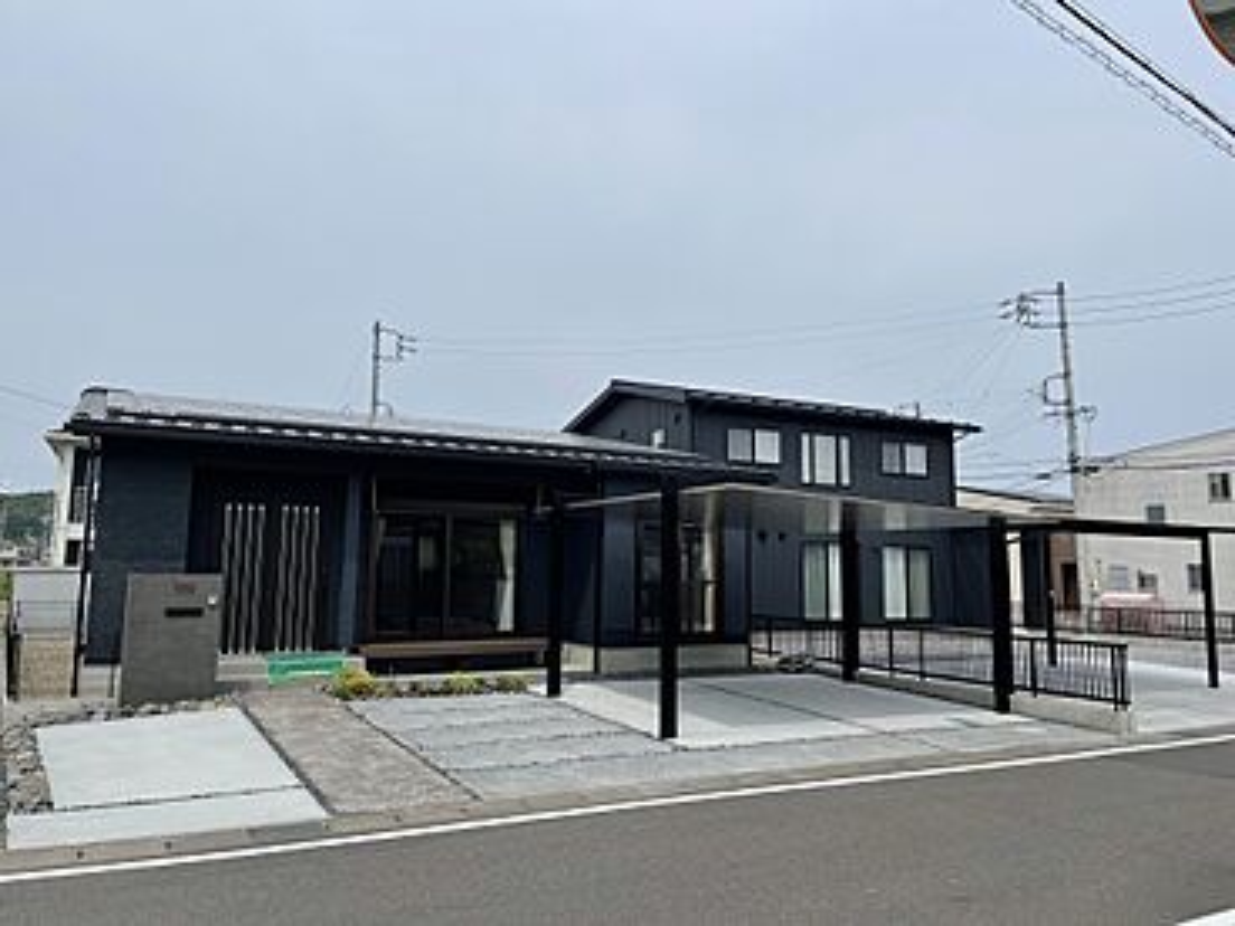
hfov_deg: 67.3
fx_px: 928
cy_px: 463
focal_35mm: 26
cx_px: 618
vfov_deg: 53.1
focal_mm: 4.2
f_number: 1.6
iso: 32
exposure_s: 1/5556
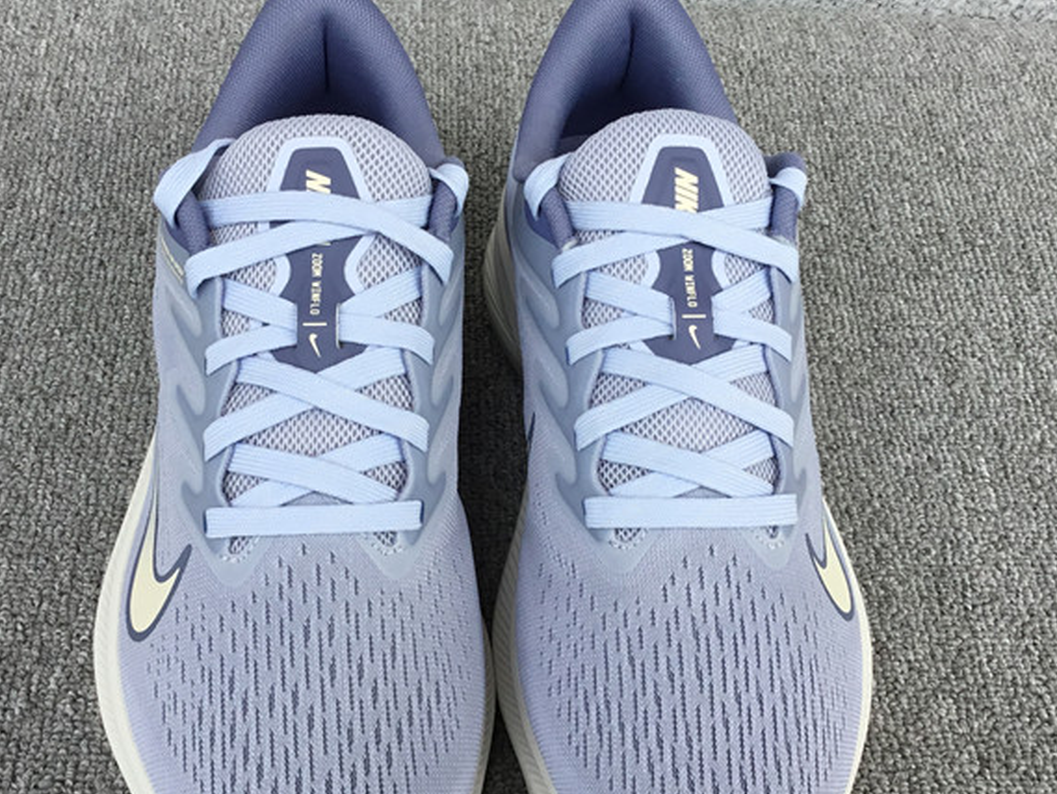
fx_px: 1497
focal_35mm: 49
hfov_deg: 38.8
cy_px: 432
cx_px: 463
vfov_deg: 29.7
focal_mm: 3.3
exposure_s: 1/259
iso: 25
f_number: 2.4
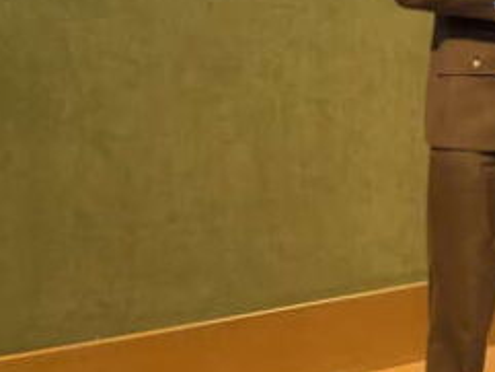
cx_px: 526
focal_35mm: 102
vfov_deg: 13.9
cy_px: -129
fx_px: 1459
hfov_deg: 18.6
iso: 100
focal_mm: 6.76
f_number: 1.78
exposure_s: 1/100
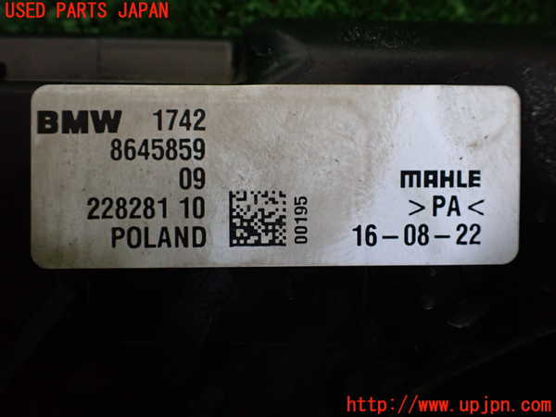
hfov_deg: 60.0
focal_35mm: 30
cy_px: 208
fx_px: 482
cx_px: 278
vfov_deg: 46.8
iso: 500
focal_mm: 5.4
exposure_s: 1/125
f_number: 2.3
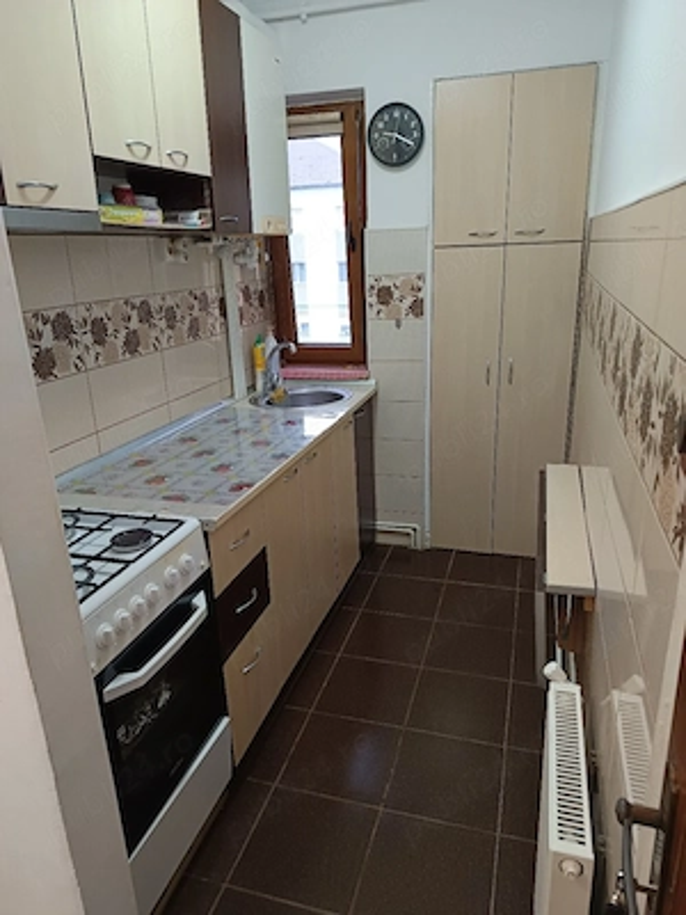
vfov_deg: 71.6
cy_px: 458
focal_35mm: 24
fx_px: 634
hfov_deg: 56.8
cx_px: 343
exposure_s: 1/50
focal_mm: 5.31
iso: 1142
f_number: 1.7
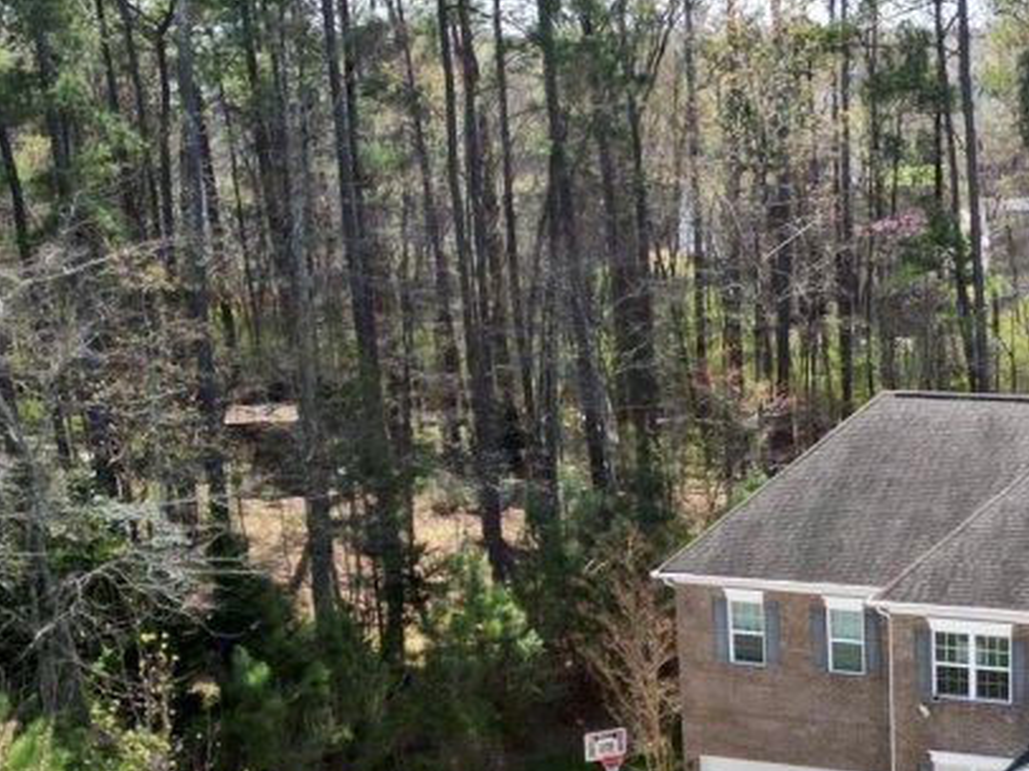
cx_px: 930
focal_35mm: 71
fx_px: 2109
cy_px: 728
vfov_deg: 20.2
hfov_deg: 26.5
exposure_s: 1/180
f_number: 1.7
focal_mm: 6.72
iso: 100
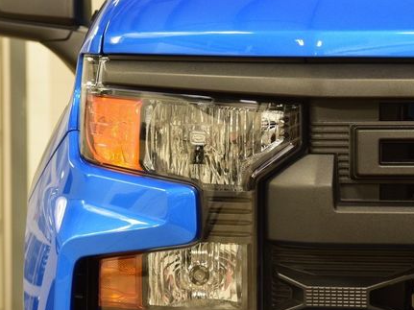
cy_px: 204
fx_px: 1793
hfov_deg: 13.2
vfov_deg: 9.9
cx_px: 204
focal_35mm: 150
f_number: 7.1
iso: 1600
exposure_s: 1/30
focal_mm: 70
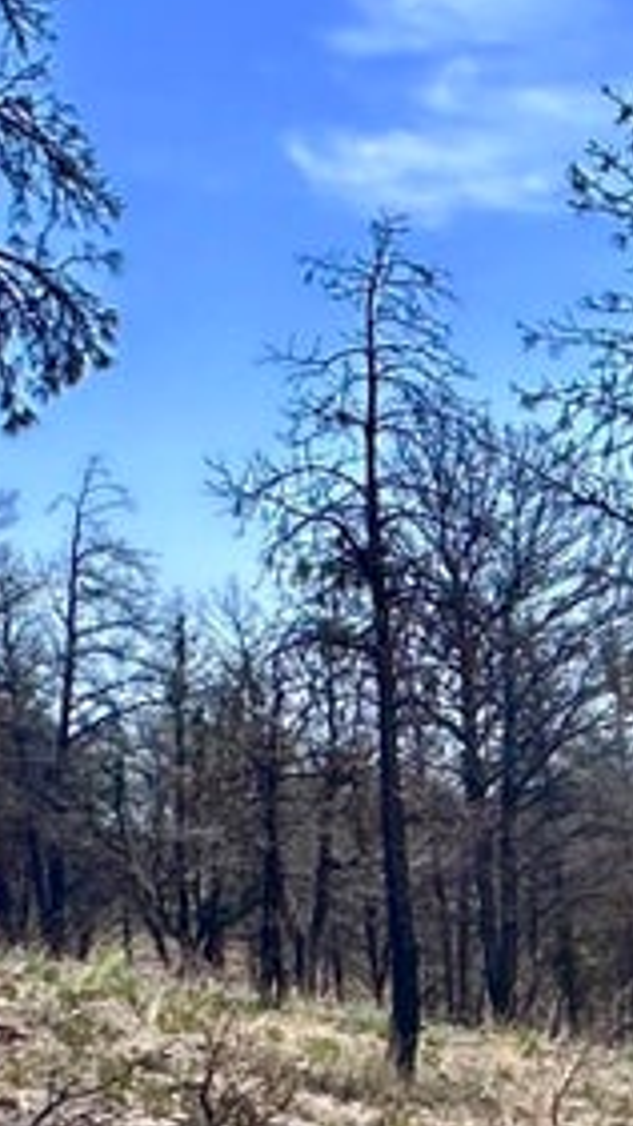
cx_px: 1392
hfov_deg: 13.3
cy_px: 1066
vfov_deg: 27.3
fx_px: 2209
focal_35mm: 74
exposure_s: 1/2092
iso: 40
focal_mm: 2.22
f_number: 2.2
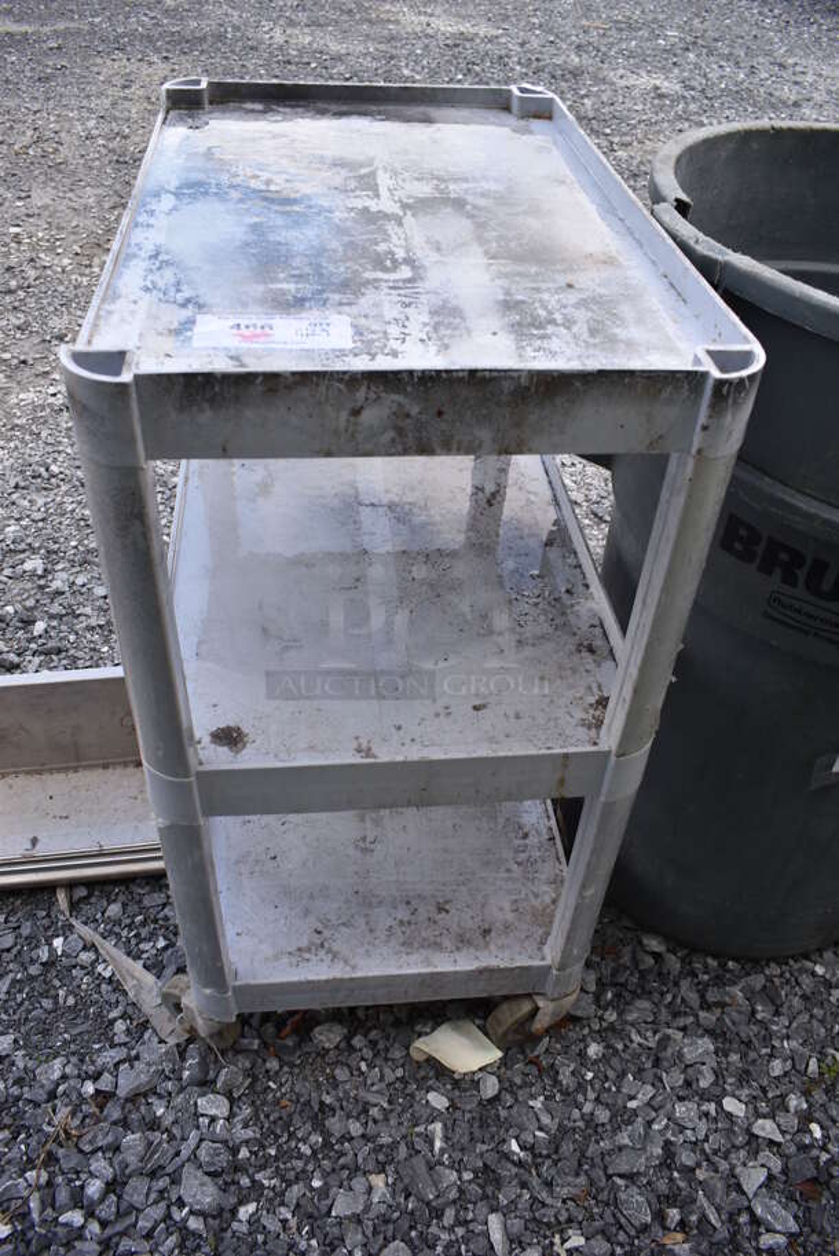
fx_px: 942
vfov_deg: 67.3
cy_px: 628
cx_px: 420
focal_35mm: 27
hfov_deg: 48.0
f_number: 5.6
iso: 250
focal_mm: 18
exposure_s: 1/250
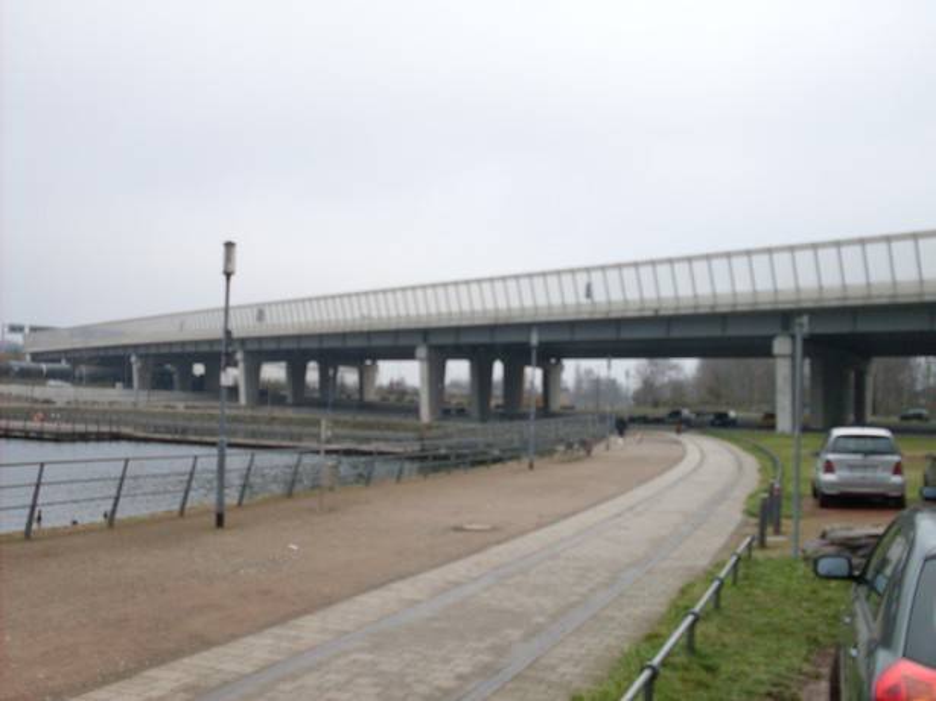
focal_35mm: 38
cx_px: 468
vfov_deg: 37.7
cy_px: 350
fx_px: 1027
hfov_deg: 49.0
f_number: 2.8
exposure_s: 1/125
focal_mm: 6.3
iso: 80
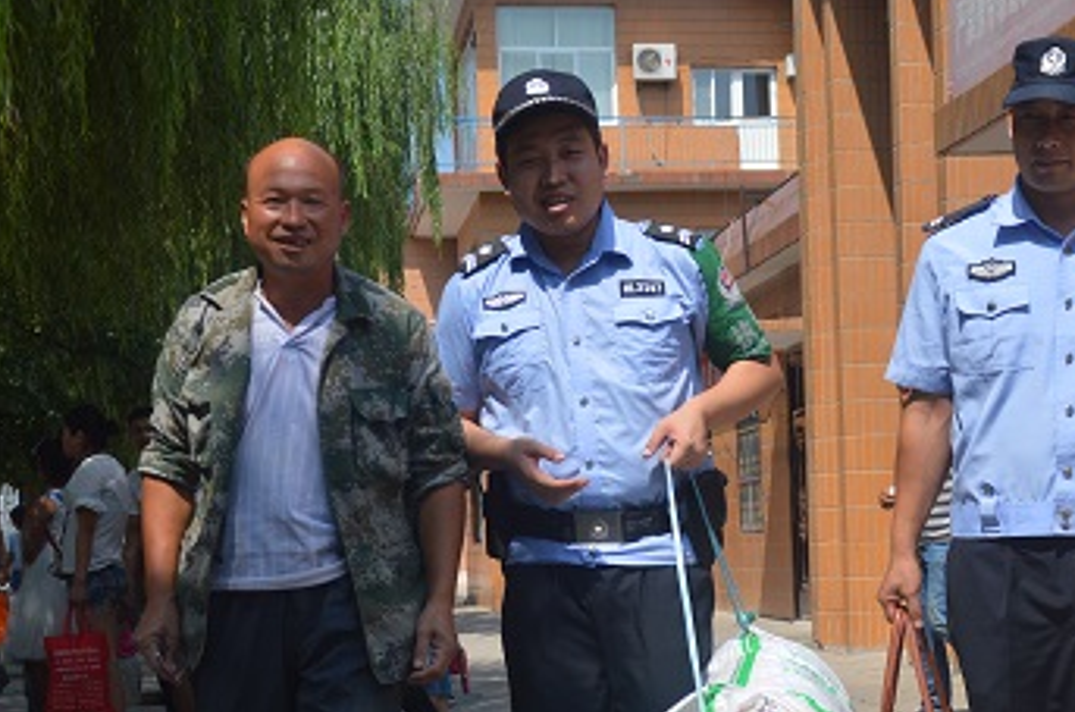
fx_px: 2503
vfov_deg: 16.1
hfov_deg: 24.2
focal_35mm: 84
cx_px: 658
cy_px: 539
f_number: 7.1
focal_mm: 32
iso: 100
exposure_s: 1/400
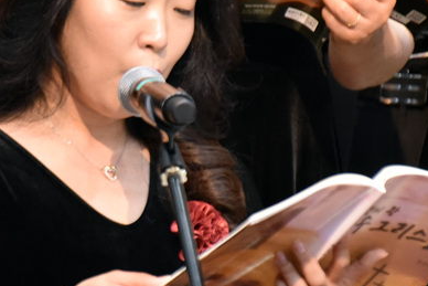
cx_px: 162
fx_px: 9205
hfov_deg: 2.7
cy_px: 106
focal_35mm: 774
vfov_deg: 1.8
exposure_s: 1/125
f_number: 5.6
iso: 5000
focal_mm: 300
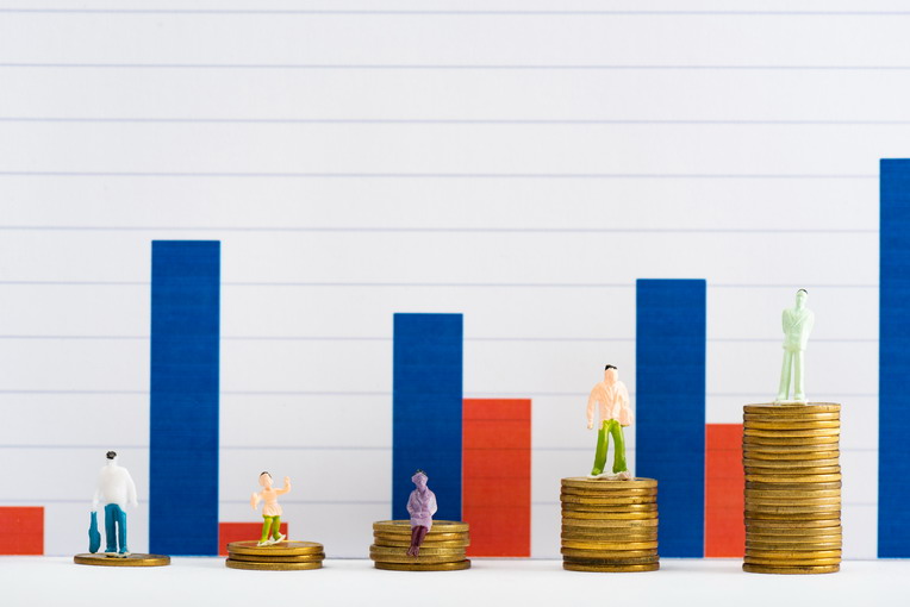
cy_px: 304
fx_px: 2655
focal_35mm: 105
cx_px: 455
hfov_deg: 19.4
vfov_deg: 13.1
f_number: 14
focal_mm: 105
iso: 100
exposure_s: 1/200
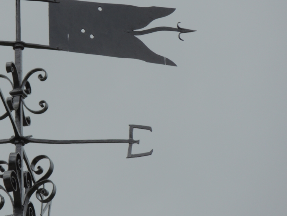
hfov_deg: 1.9
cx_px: 49
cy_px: 98
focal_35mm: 1053
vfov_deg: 1.4
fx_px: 8732
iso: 100
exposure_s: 1/640
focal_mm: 107
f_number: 4.9
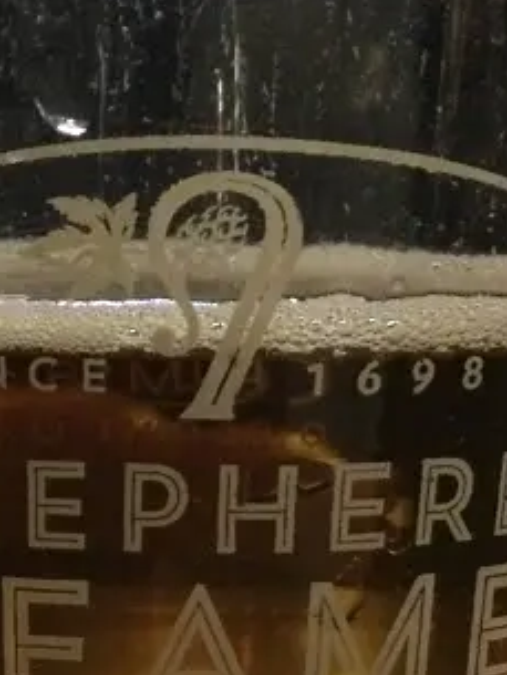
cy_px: 697
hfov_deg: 14.2
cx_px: 210
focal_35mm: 104
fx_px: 2030
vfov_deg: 18.3
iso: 800
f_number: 2.4
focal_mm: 3.3
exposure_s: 1/17
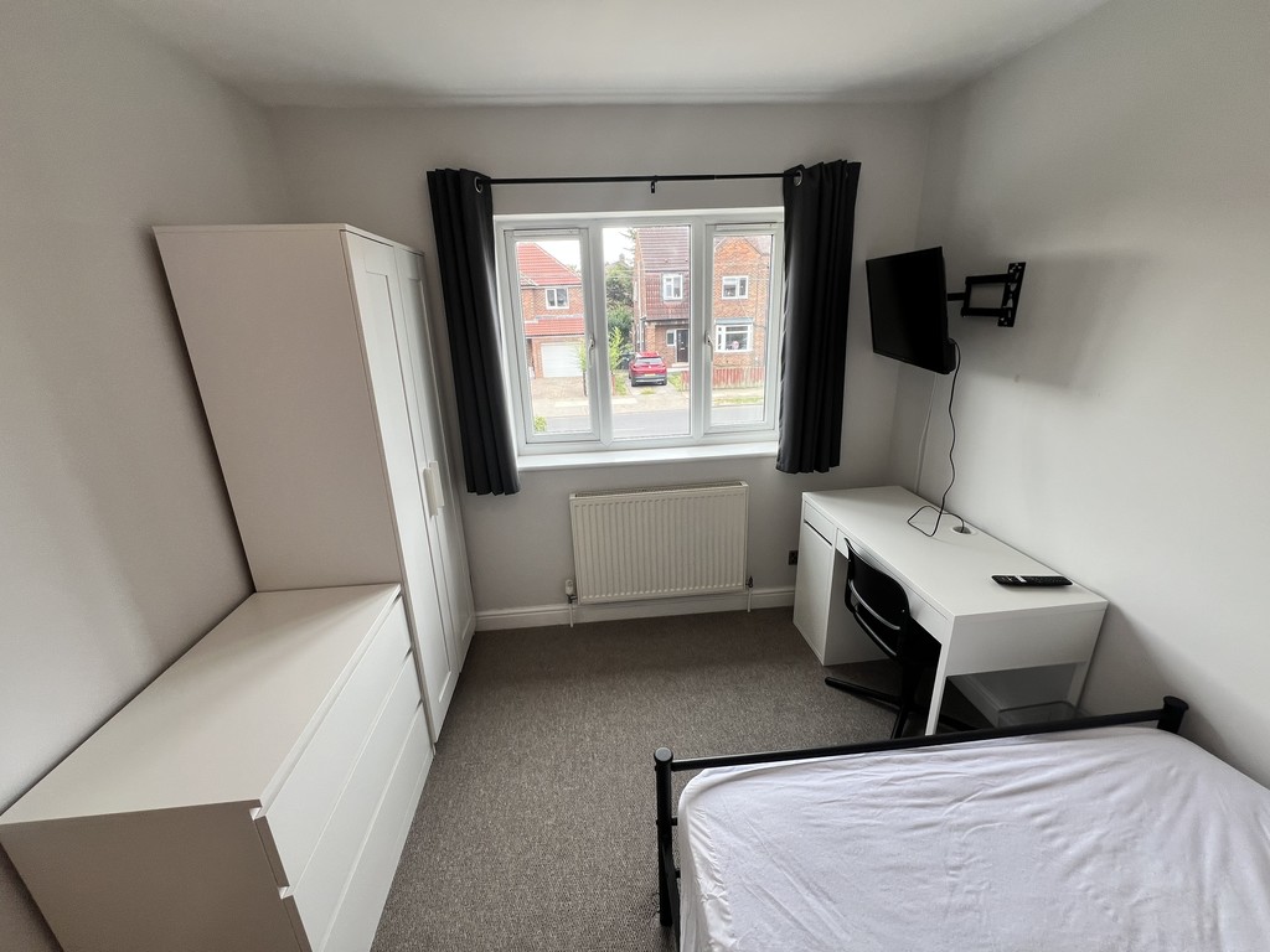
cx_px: 635
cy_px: 476
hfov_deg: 106.2
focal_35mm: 13
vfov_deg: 89.9
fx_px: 477
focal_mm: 1.57
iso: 40
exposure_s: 1/99
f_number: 1.8
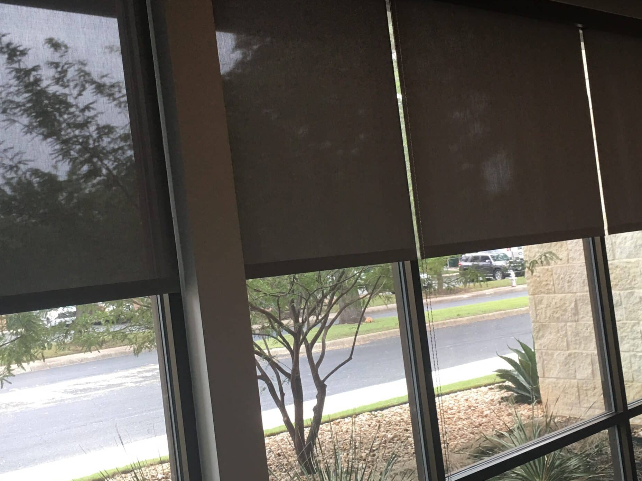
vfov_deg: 32.2
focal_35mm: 45
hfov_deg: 42.1
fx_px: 835
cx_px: 319
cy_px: 249
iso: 40
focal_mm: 4.15
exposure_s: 1/30
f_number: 2.2
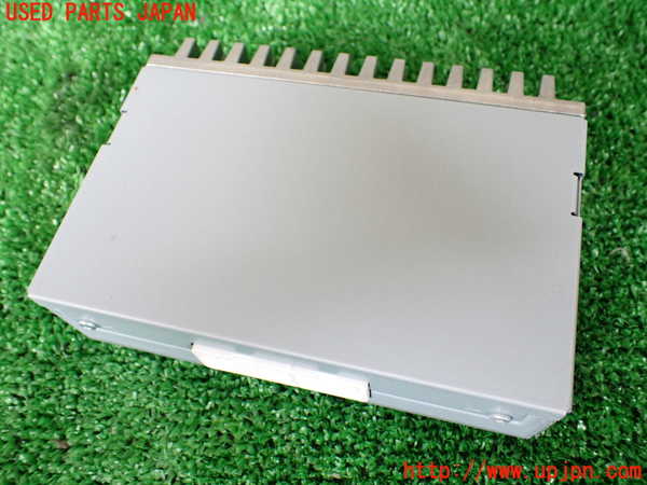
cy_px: 242
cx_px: 324
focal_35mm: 30
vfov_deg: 46.8
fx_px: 561
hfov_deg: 60.0
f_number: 2.3
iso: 320
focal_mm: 5.4
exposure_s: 1/125
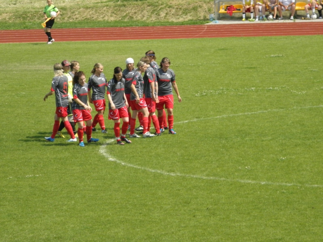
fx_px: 2454
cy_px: 121
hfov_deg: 7.5
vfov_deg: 5.7
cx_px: 162
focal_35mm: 263
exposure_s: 1/1000
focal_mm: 47
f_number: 5.4
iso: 320
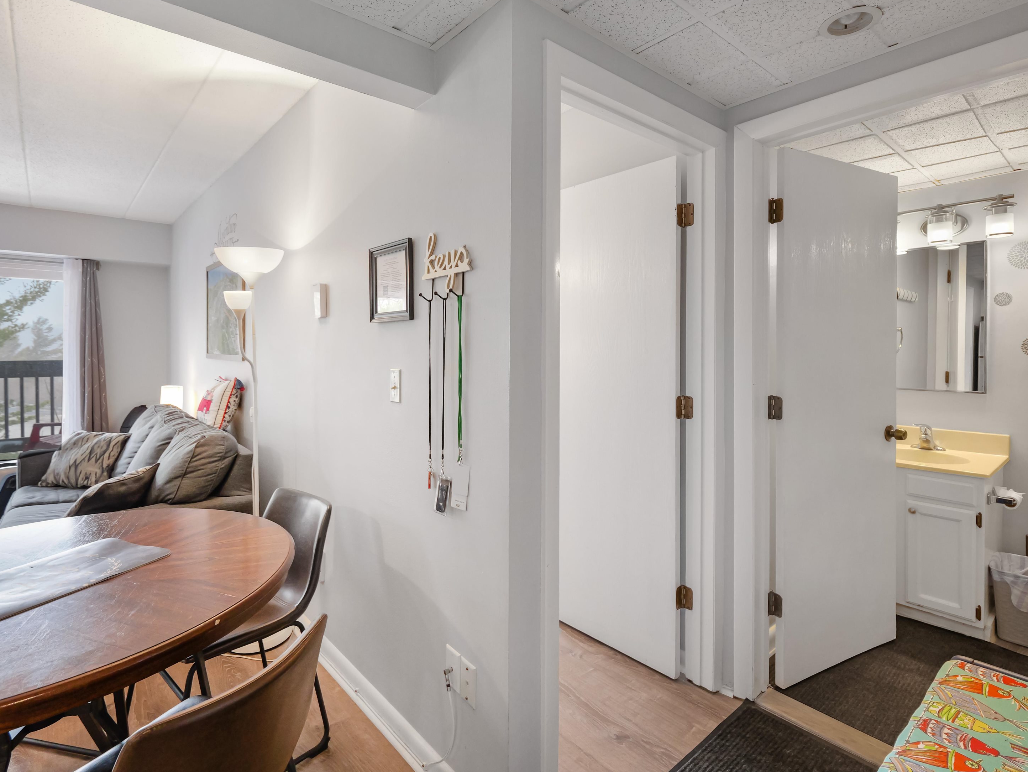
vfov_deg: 74.8
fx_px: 505
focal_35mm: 17
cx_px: 517
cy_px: 377
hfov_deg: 91.0
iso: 500
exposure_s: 1/60
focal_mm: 8
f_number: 2.8
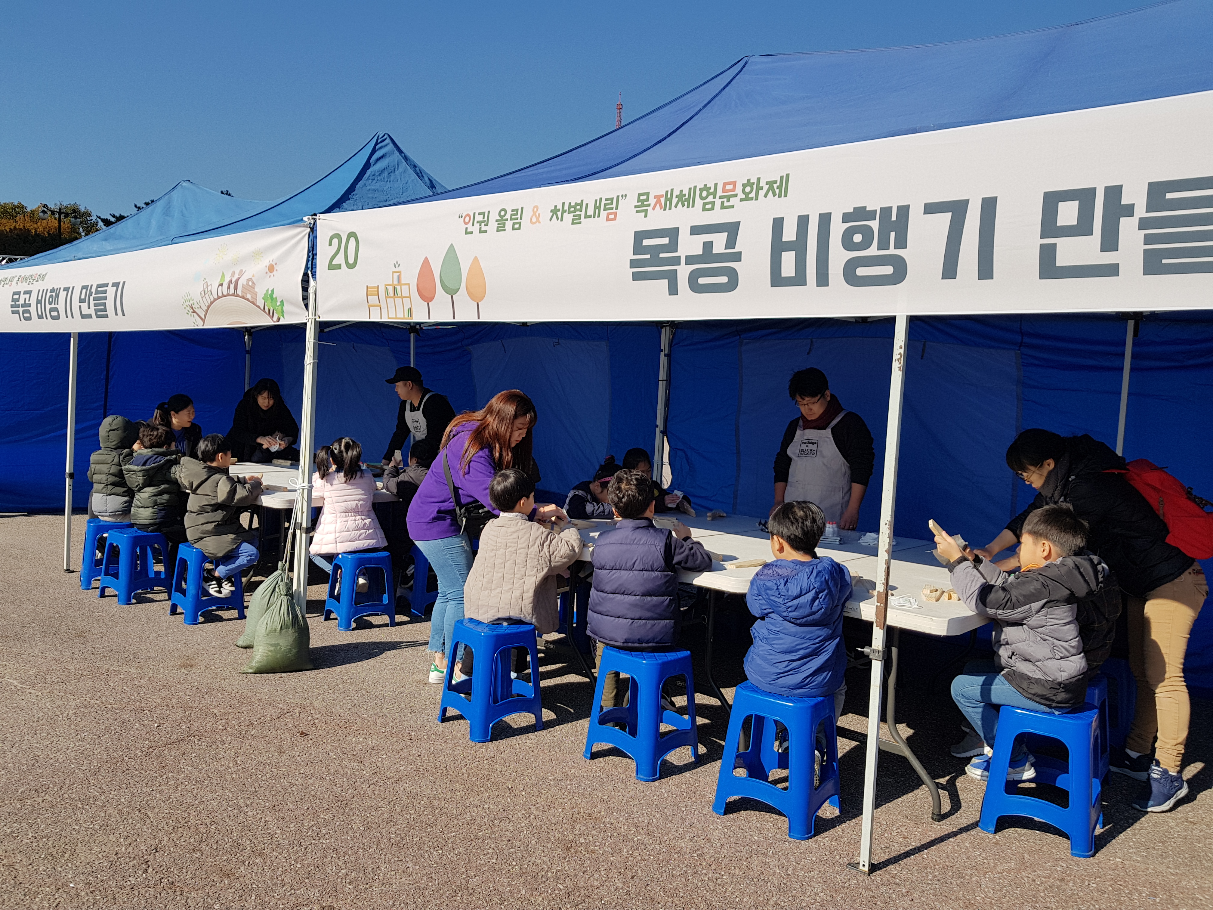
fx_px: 911
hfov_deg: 67.3
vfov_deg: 53.1
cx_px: 606
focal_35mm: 26
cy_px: 455
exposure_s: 1/2584
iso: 40
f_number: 1.7
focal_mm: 4.2
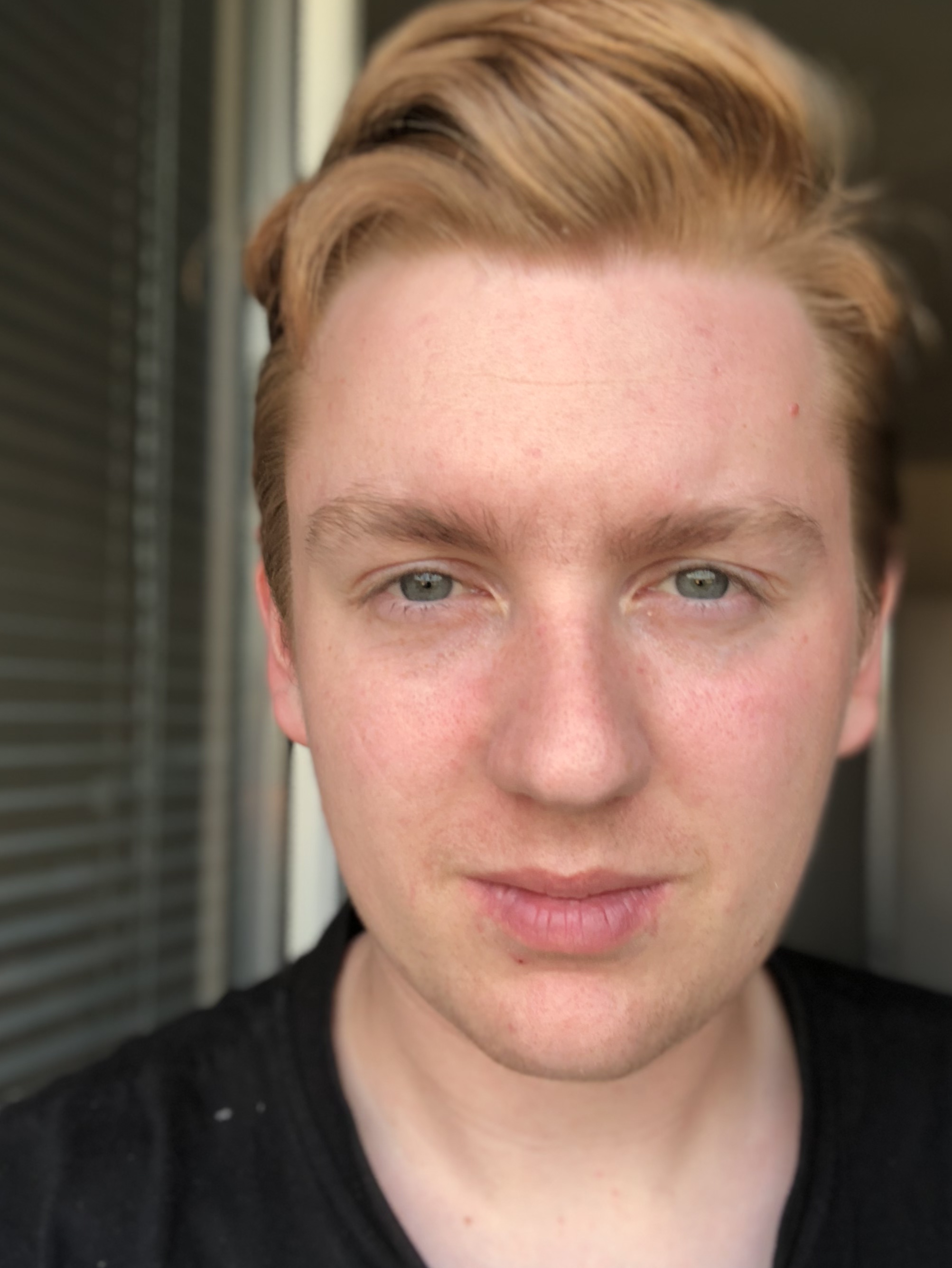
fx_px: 1356
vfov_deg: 50.1
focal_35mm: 37
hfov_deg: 38.7
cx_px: 513
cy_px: 632
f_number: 2.2
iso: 25
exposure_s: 1/60
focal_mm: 2.87
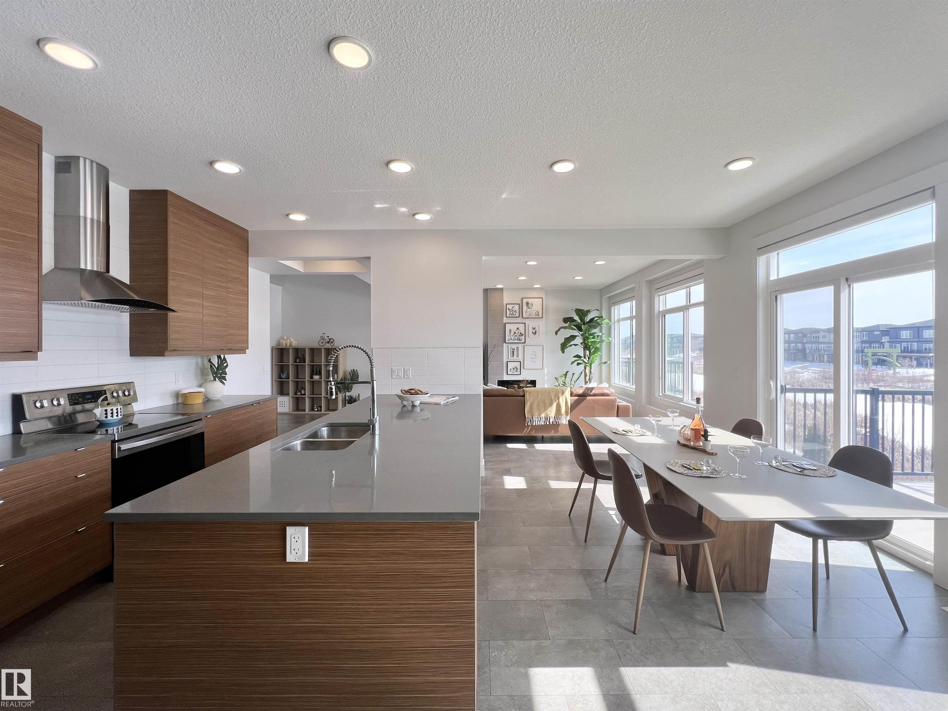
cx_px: 474
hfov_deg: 106.2
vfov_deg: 89.9
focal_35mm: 13
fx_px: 356
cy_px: 356
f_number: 1.8
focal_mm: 1.57
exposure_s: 1/268
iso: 32
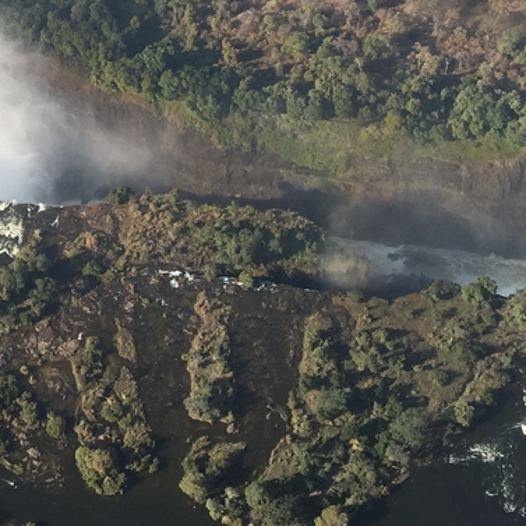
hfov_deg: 19.1
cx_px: -52
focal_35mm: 87
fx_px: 1496
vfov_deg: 19.9
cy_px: 160
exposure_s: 1/807
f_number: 2.2
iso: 32
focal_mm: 4.15
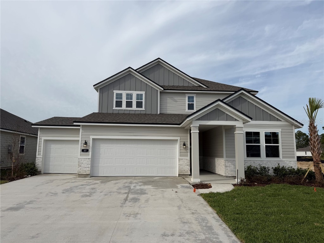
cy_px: 122
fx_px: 225
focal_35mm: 24
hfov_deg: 71.6
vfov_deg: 56.8
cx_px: 162
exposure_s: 1/7353
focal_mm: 6.76
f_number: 1.78
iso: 80
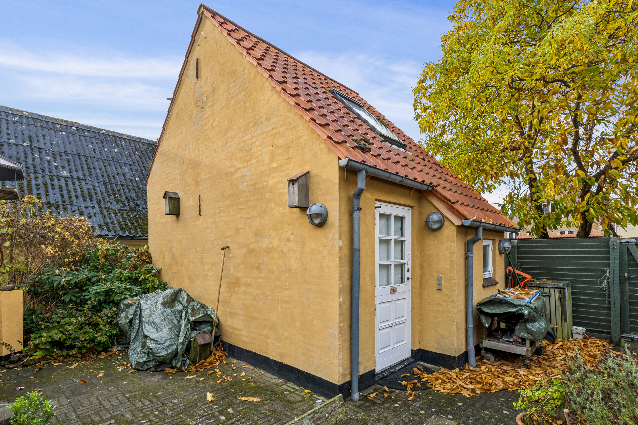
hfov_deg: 90.0
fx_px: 319
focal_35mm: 18
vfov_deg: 67.4
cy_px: 212
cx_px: 319
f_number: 8
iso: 200
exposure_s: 1/250
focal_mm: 12
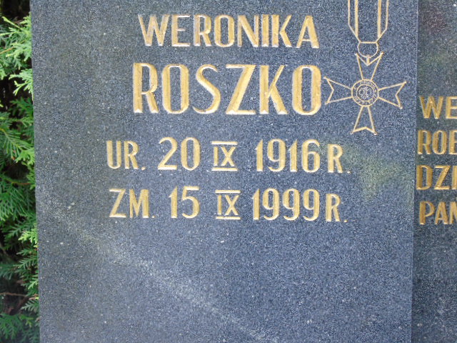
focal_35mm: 162
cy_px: 172
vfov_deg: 9.2
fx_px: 2139
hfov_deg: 12.2
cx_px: 228
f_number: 4.9
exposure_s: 1/125
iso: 400
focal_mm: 29
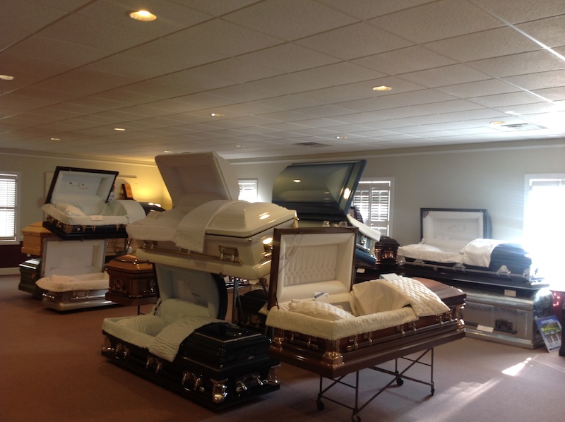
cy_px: 211
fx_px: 571
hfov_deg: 52.7
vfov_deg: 40.6
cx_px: 282
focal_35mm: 35
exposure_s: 1/15
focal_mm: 4.28
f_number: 2.4
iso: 64
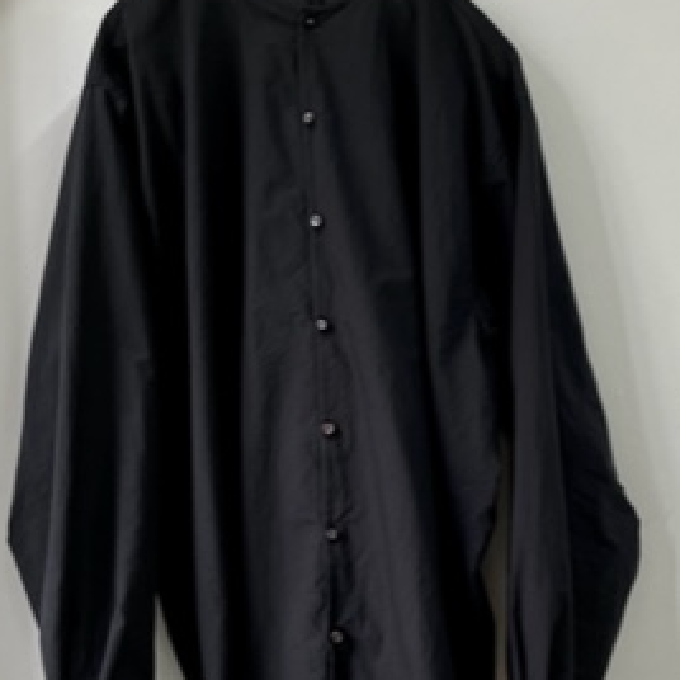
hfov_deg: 30.4
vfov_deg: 30.4
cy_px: 530
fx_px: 1222
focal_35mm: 55
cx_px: 534
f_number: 1.6
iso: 50
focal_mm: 4.2
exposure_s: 1/100
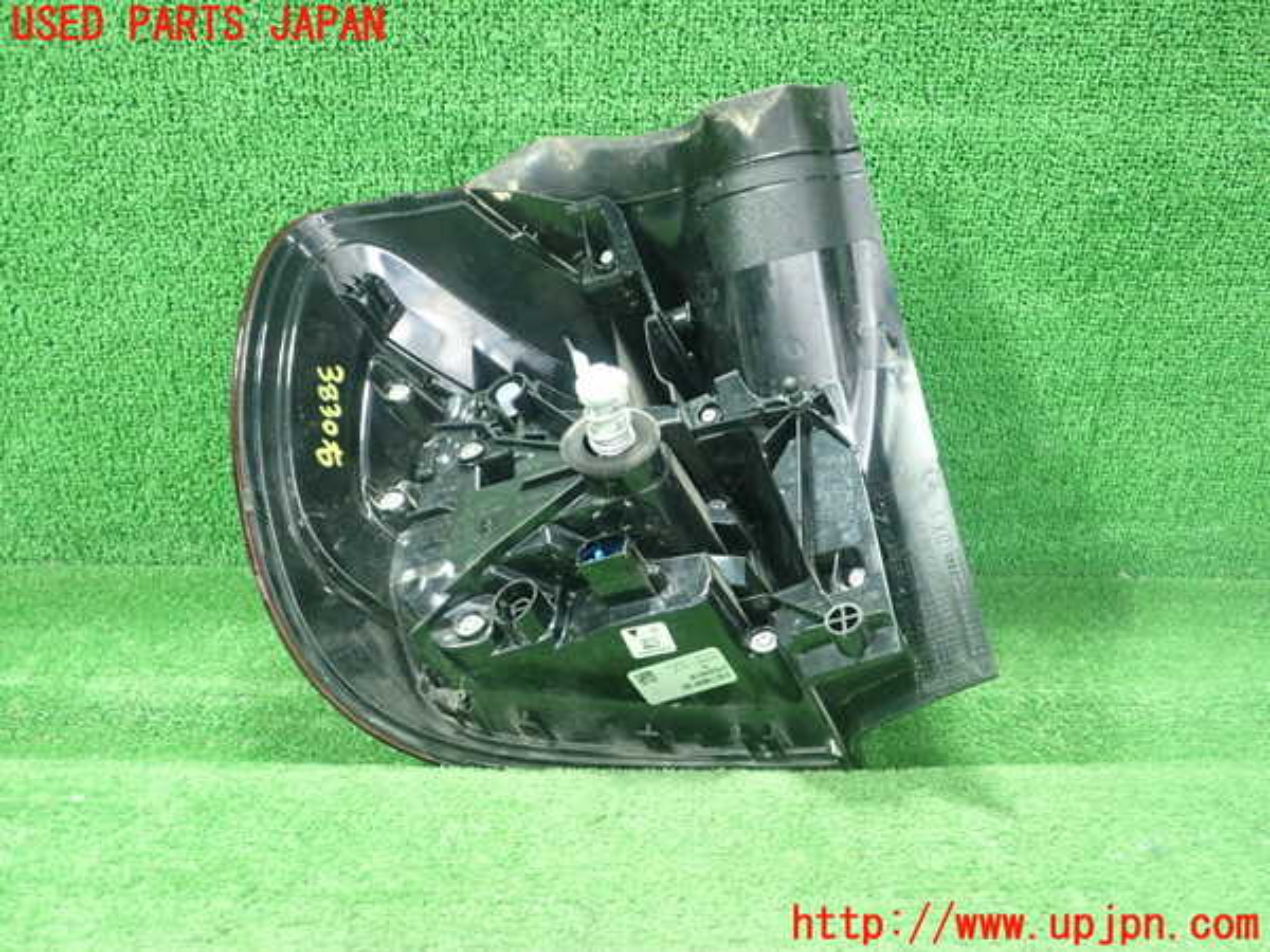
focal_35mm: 30
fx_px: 1101
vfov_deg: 46.8
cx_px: 635
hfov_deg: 60.0
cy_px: 476
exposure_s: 1/60
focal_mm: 5.5
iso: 800
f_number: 2.3
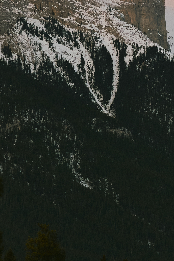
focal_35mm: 393
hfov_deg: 3.5
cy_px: -92
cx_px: 158
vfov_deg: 5.2
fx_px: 2849
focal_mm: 138
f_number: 4
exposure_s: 1/320
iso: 1600
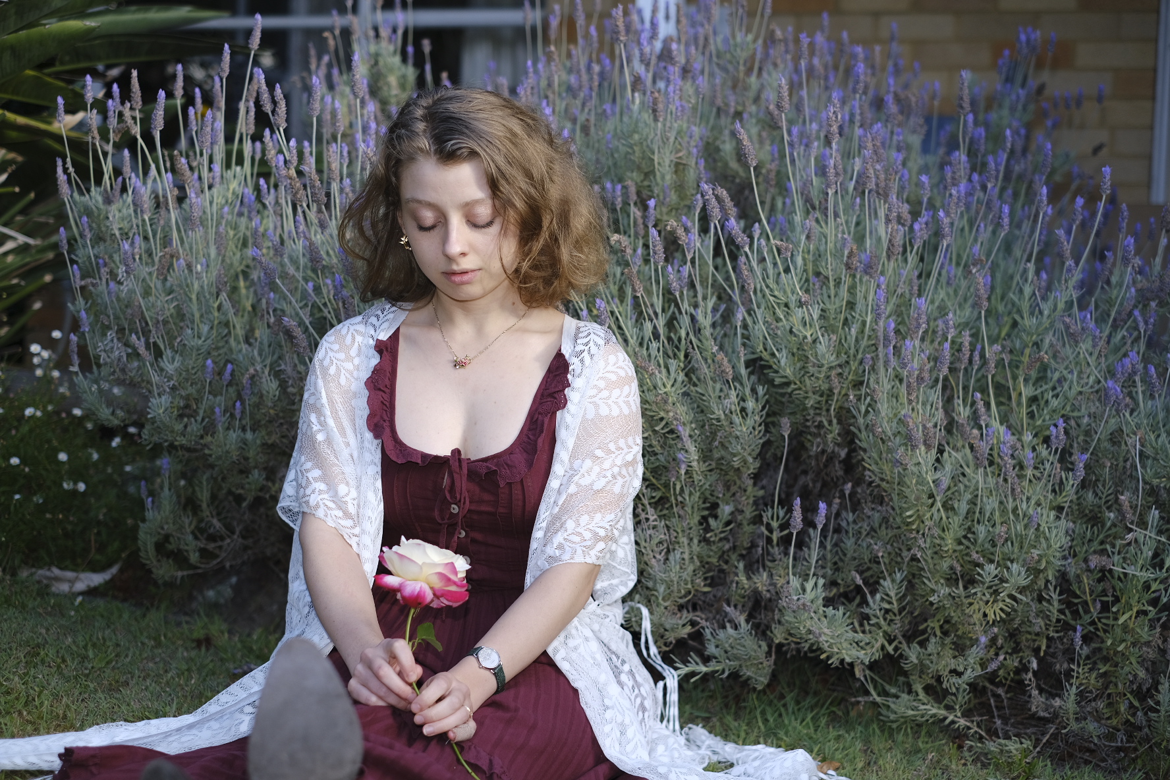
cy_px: 390
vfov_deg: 25.5
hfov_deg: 37.5
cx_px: 585
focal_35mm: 53
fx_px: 1722
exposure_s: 1/950
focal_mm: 35
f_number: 2
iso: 200
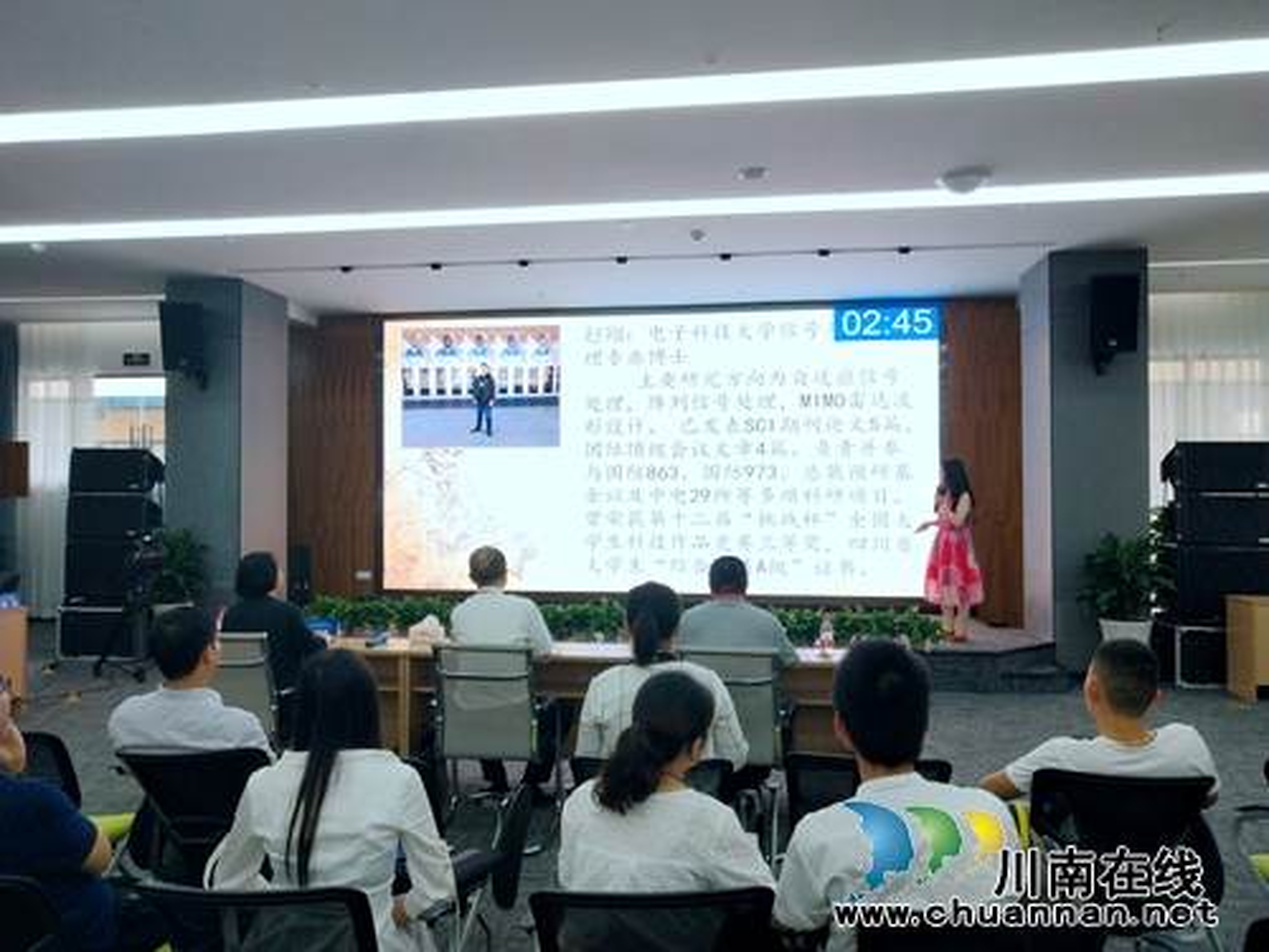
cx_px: 634
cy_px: 476
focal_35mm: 30
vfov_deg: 46.8
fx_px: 1100
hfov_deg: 60.0
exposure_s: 1/151
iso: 53
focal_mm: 3.95
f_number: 1.8
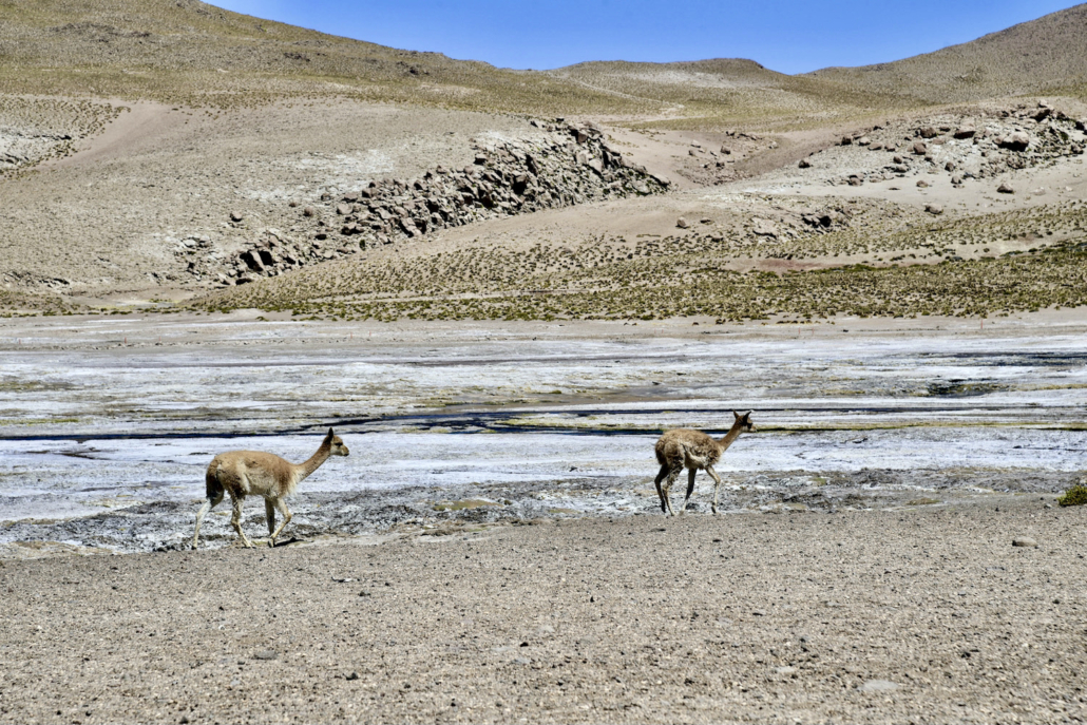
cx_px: 544
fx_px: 3624
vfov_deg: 11.4
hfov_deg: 17.1
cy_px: 362
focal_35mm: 120
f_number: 11
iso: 220
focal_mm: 120
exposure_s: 1/500
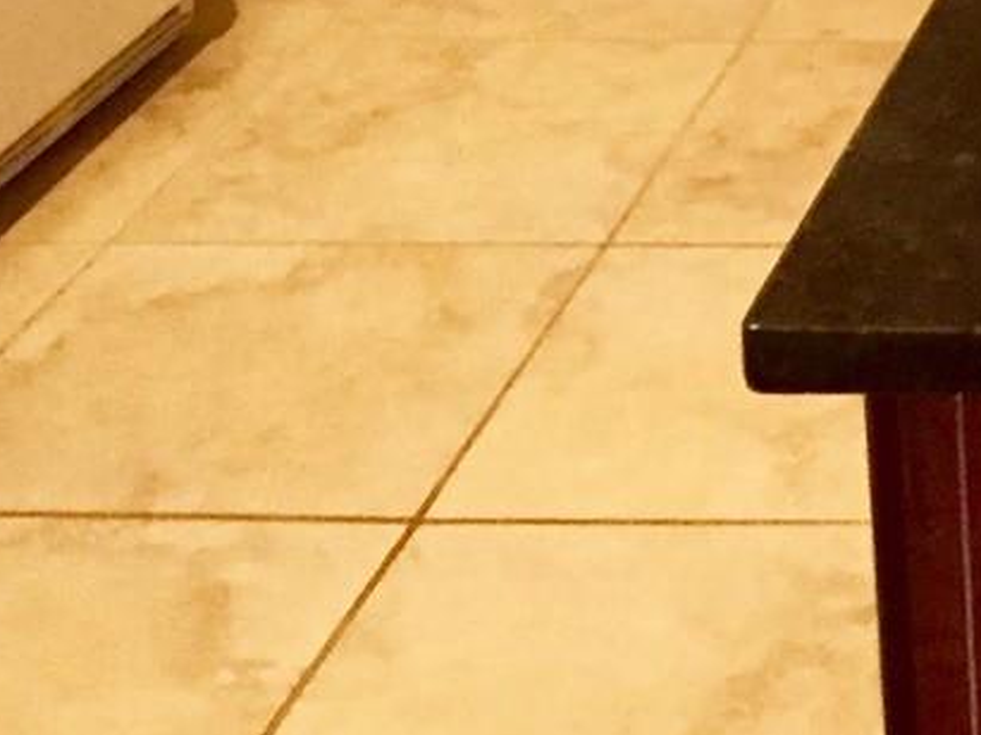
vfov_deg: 12.2
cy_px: -525
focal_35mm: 113
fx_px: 3201
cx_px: 1566
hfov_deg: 15.7
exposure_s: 1/15
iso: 320
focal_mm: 4.15
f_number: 2.2
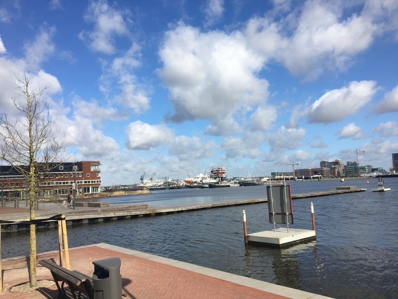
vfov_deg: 48.2
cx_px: 199
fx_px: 333
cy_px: 150
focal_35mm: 29
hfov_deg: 61.7
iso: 25
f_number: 2.2
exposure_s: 1/2024
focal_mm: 4.15
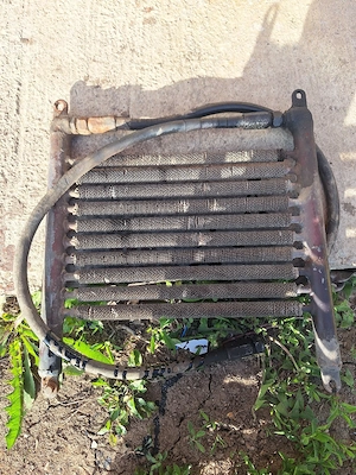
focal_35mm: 23
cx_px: 178
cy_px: 238
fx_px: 315
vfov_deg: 73.9
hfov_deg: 58.9
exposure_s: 1/667
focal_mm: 5.54
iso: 40
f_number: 1.8
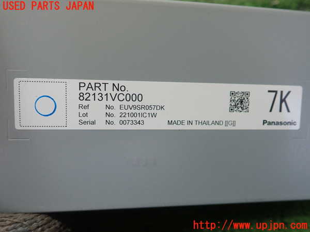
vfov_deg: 46.8
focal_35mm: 30
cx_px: 155
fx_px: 269
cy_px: 116
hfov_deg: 60.0
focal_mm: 5.5
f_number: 2.3
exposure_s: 1/125
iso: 200
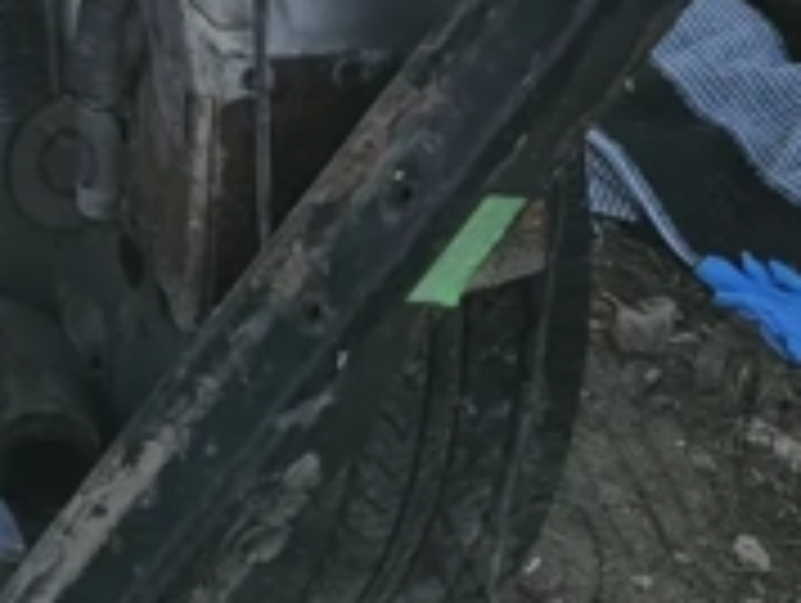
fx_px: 2989
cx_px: -882
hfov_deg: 12.9
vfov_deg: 10.5
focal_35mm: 129
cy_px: -616
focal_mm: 6.3
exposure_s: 1/559
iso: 10
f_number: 1.7
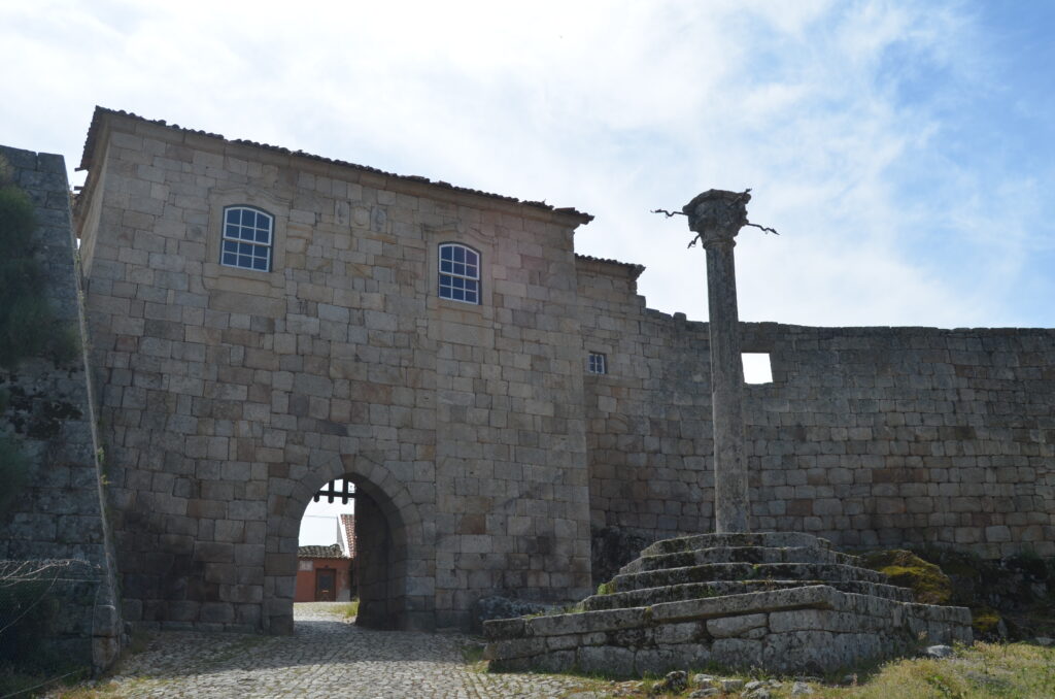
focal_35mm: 34
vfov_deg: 38.2
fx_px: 1009
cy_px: 350
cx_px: 528
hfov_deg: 55.2
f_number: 9
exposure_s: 1/320
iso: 100
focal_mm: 23
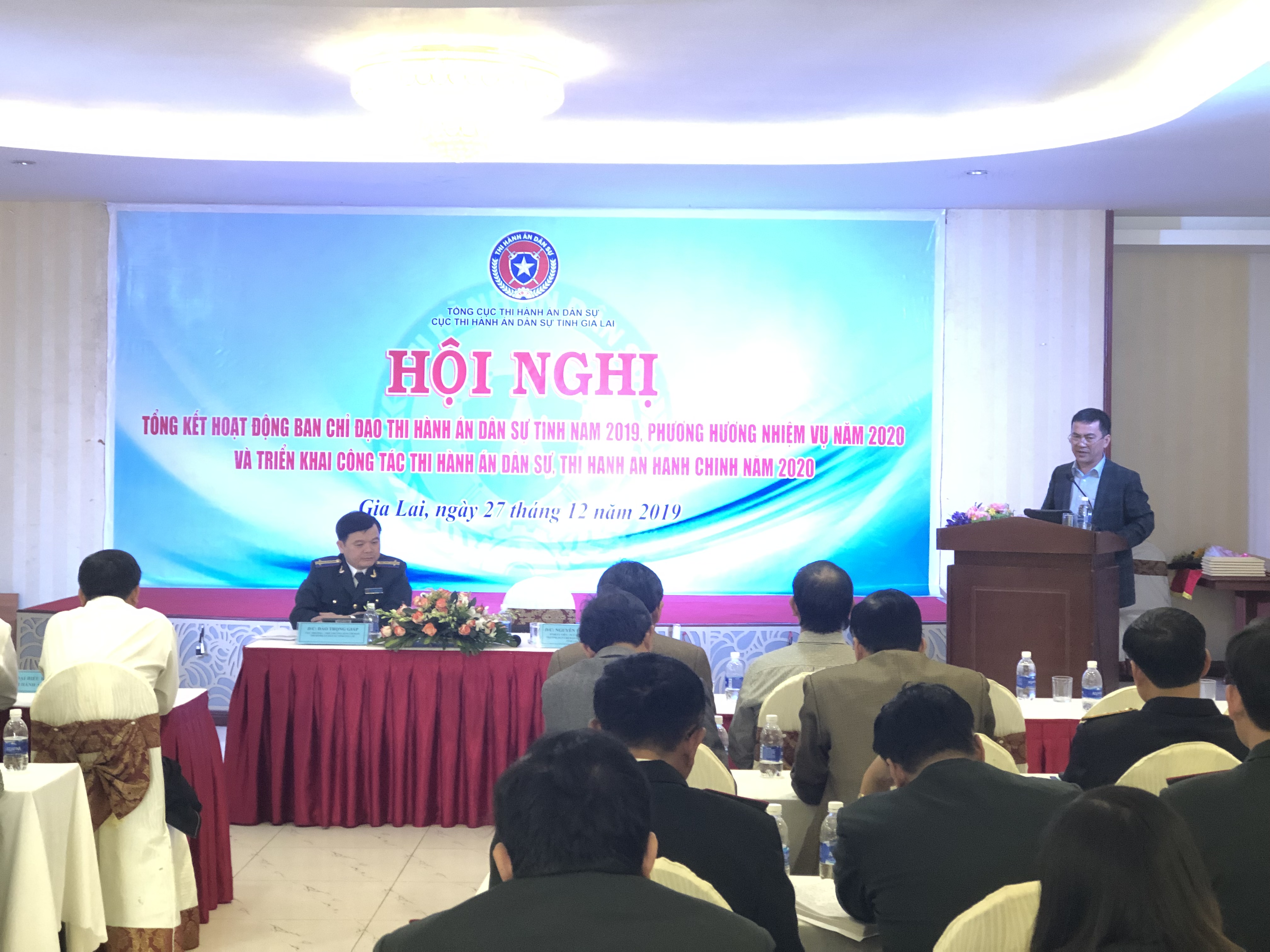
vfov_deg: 25.7
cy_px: 476
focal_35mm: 57
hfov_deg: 33.8
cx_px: 635
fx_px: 2091
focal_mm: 6.6
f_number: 2.8
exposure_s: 1/50
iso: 500
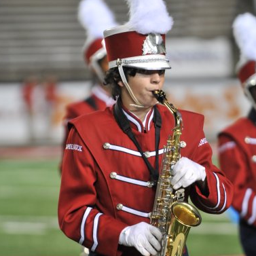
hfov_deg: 4.3
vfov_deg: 4.3
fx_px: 3389
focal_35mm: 405
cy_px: 189
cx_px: 133
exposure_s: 1/200
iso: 800
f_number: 2.8
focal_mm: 200
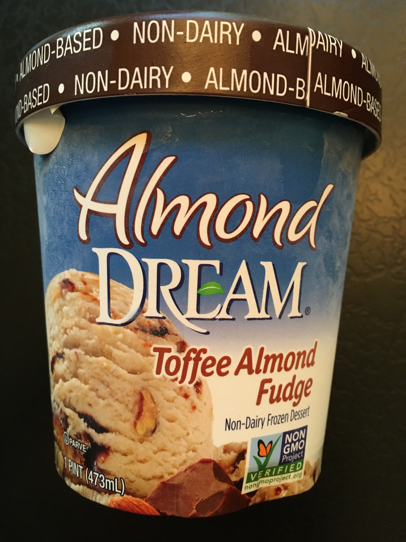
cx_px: 203
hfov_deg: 48.2
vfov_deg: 61.7
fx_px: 454
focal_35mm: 29
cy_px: 271
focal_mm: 4.15
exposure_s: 1/30
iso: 125
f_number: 2.2
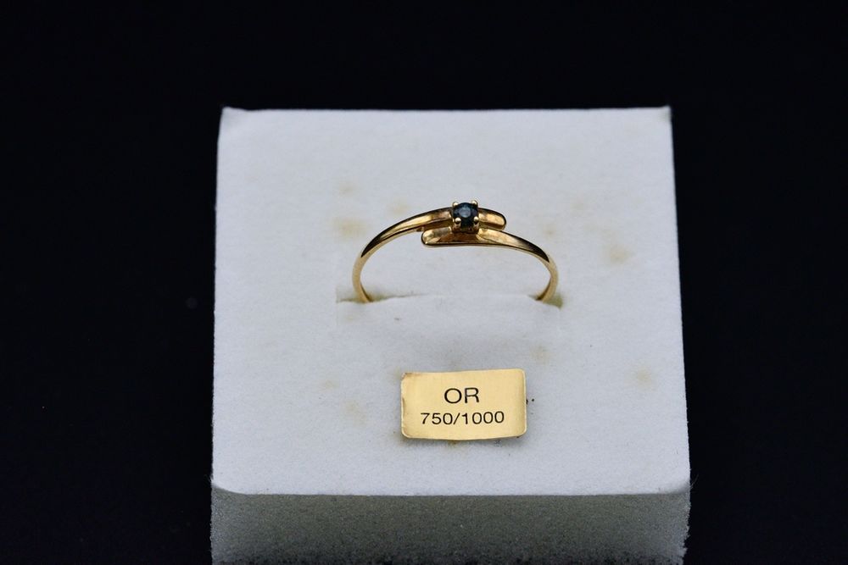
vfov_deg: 8.7
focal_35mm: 157
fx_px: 3699
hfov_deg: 13.1
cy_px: 282
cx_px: 424
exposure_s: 1/320
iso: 800
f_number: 11
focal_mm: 105
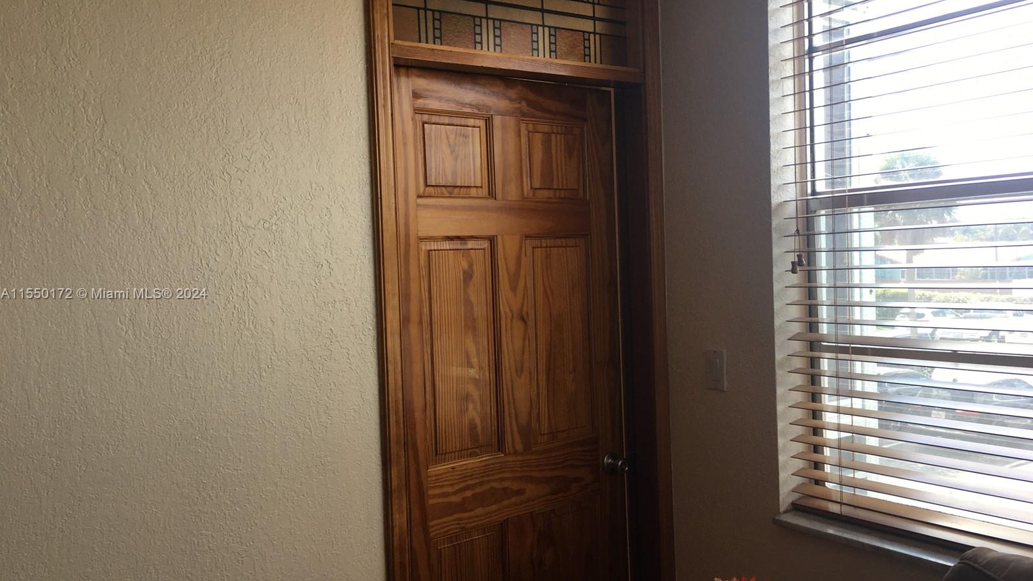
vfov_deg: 36.7
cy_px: 295
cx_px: 521
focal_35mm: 32
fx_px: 877
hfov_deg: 61.0
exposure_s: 1/60
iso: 25
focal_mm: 4.15
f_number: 2.2
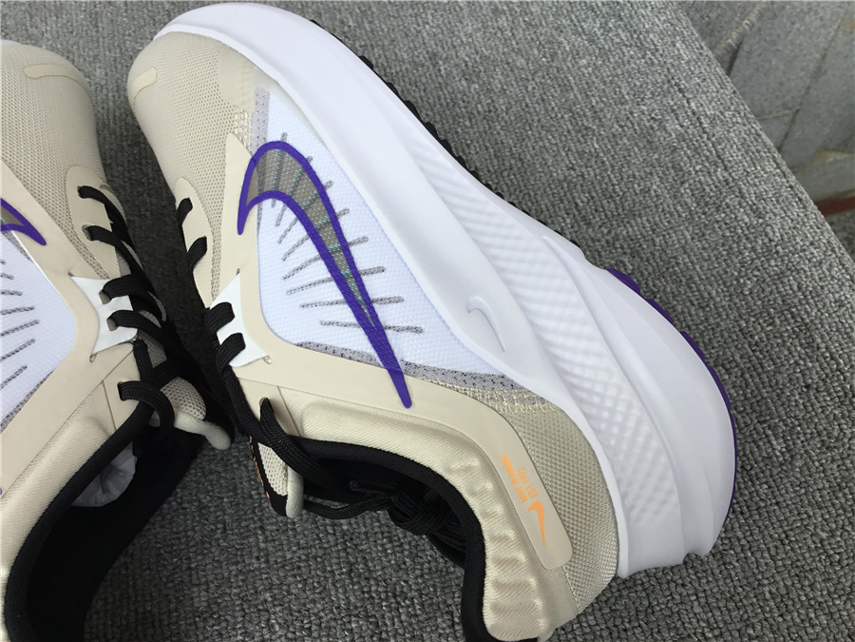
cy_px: 321
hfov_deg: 58.4
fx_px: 766
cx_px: 428
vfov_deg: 45.4
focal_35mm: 31
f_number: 2.4
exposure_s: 1/191
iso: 25
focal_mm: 3.3
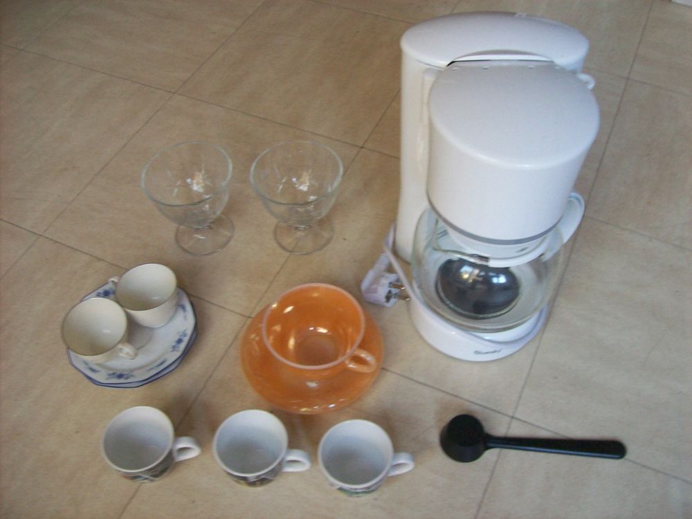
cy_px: 260
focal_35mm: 36
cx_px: 346
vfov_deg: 39.7
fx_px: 720
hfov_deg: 51.4
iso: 160
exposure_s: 1/19.9
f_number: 2.7
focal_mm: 6
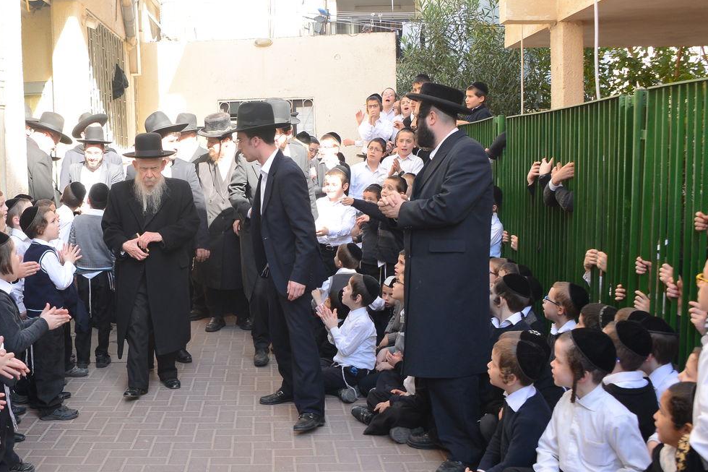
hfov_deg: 47.3
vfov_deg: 33.3
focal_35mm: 40
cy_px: 266
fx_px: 786
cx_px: 212
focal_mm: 28
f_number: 6.3
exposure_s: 1/200
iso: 800
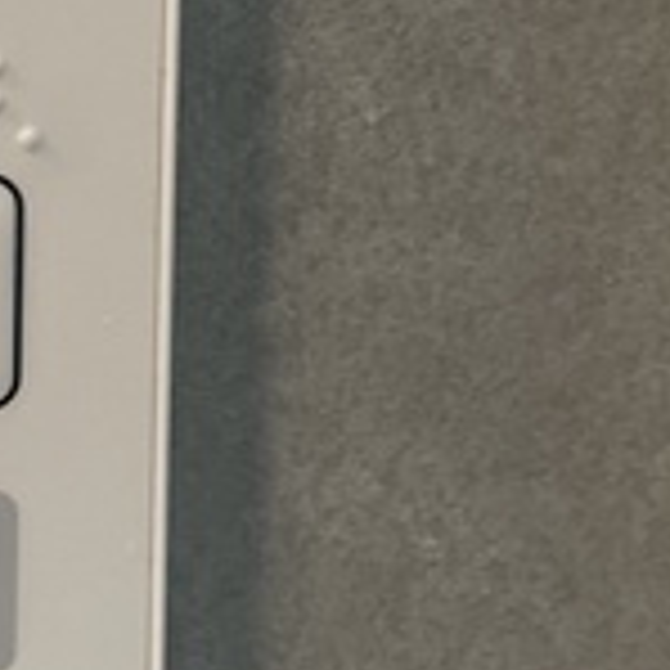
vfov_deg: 16.1
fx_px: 2365
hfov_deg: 14.0
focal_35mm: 108
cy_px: 191
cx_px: -589
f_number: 1.6
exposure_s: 1/60
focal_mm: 4.2
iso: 80
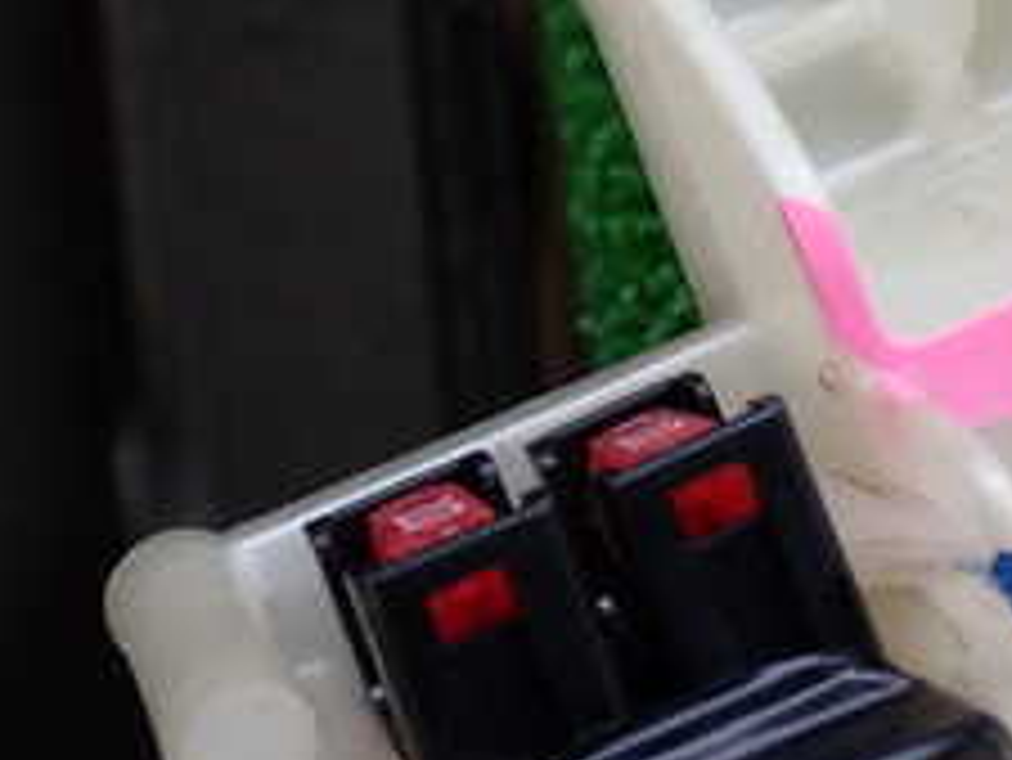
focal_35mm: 96
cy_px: 0
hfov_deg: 19.7
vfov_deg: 15.1
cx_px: 1052
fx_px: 2808
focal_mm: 6.37
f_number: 3.5
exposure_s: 1/80
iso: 100
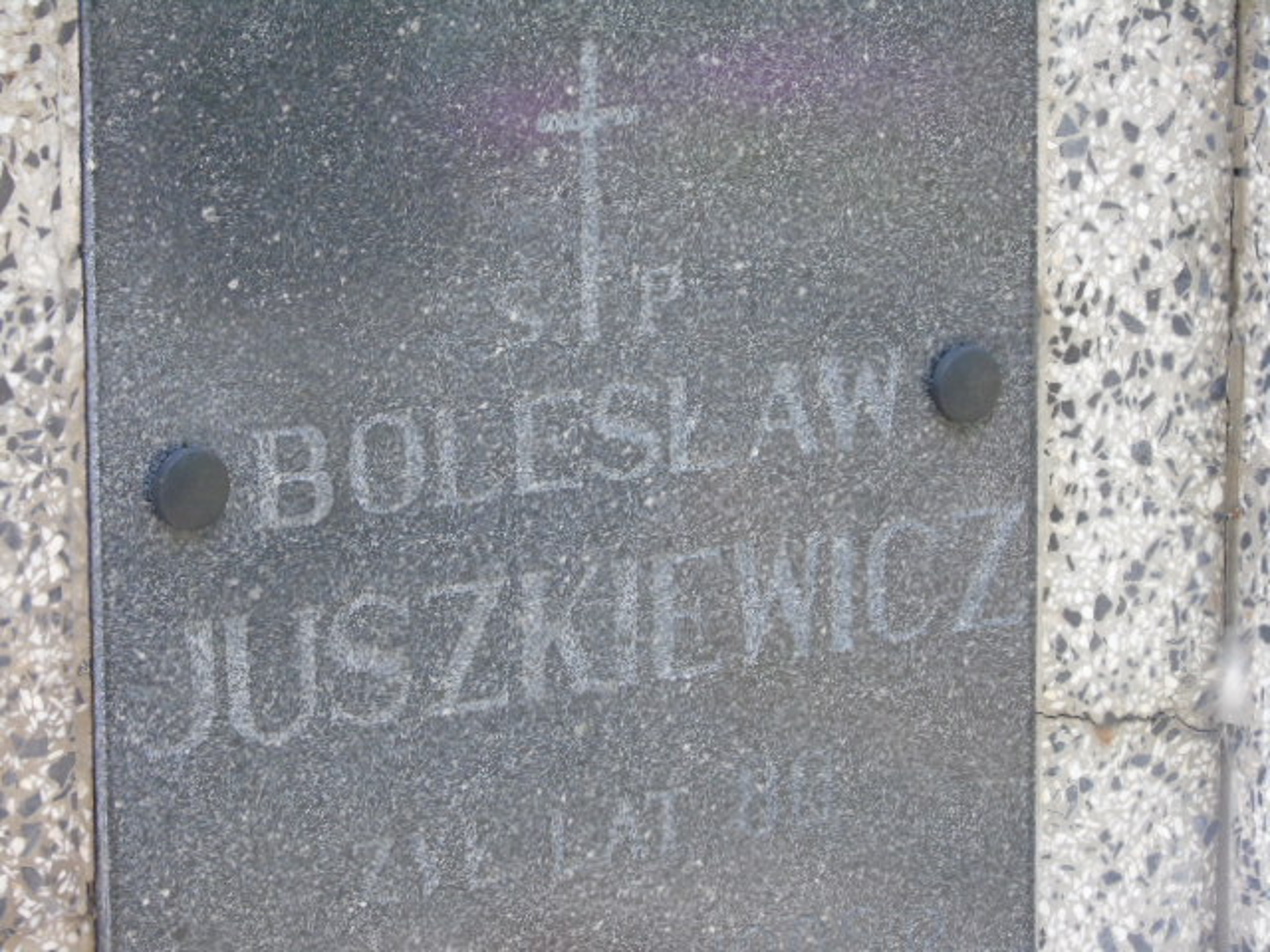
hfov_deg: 12.2
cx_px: 635
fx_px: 5943
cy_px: 476
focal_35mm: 162
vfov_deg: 9.2
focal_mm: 29
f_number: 4.9
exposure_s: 1/125
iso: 400
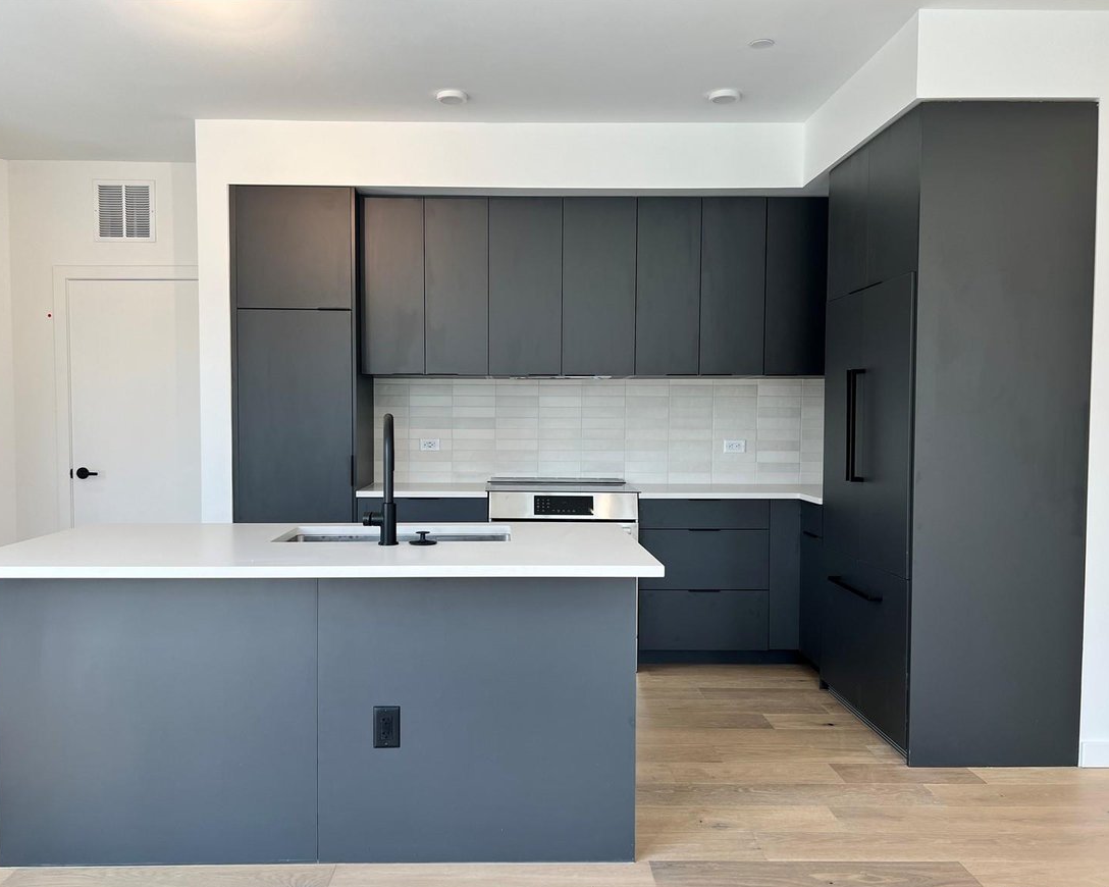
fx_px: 919
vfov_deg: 51.5
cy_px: 456
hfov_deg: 62.2
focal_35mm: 28
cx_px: 517
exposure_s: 1/120
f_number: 1.5
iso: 40
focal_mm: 5.7
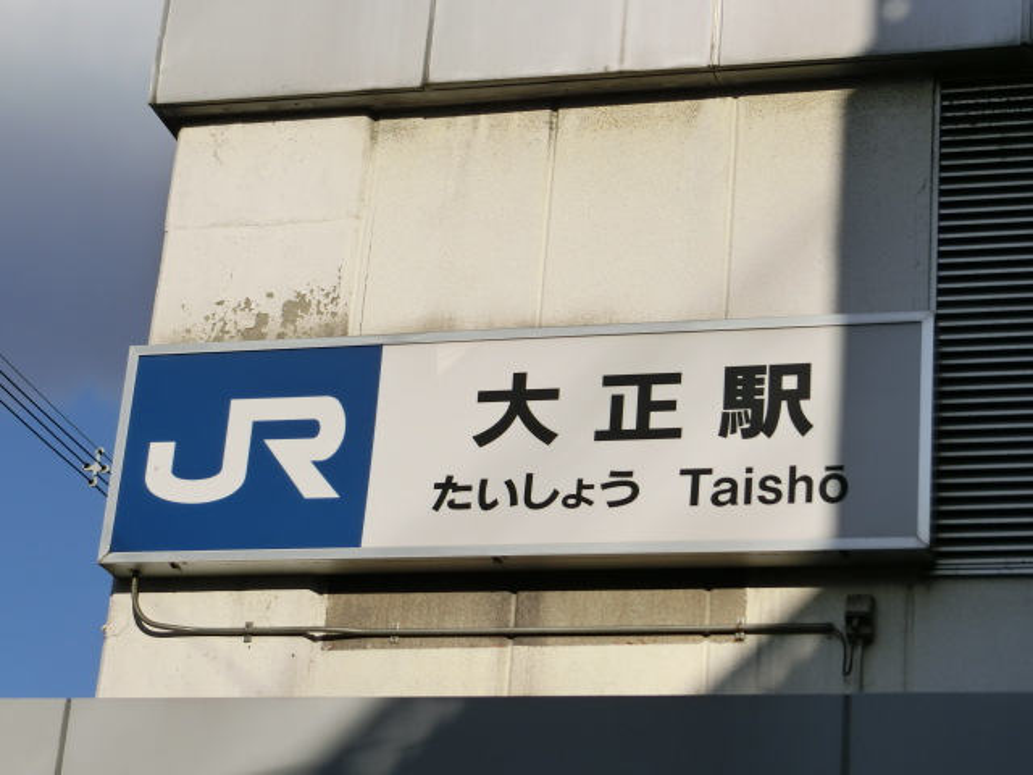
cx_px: 516
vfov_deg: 15.9
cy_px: 388
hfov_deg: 21.1
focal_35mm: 93
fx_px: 2775
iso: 80
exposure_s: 1/800
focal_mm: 16.5
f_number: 5.6
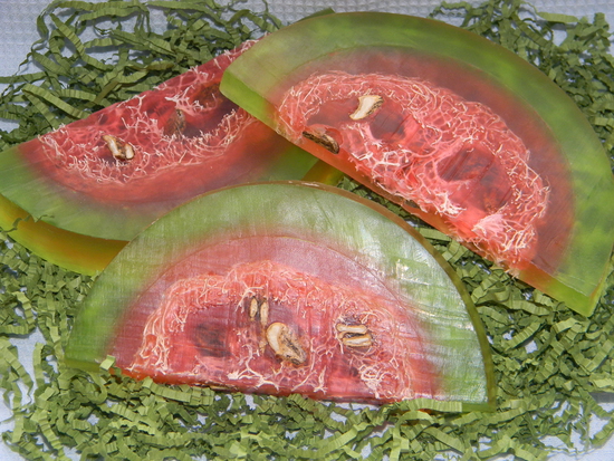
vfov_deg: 17.8
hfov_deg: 23.5
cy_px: 230
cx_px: 307
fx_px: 1473
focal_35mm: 83
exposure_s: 1/30
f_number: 4.5
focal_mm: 15.1
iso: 200
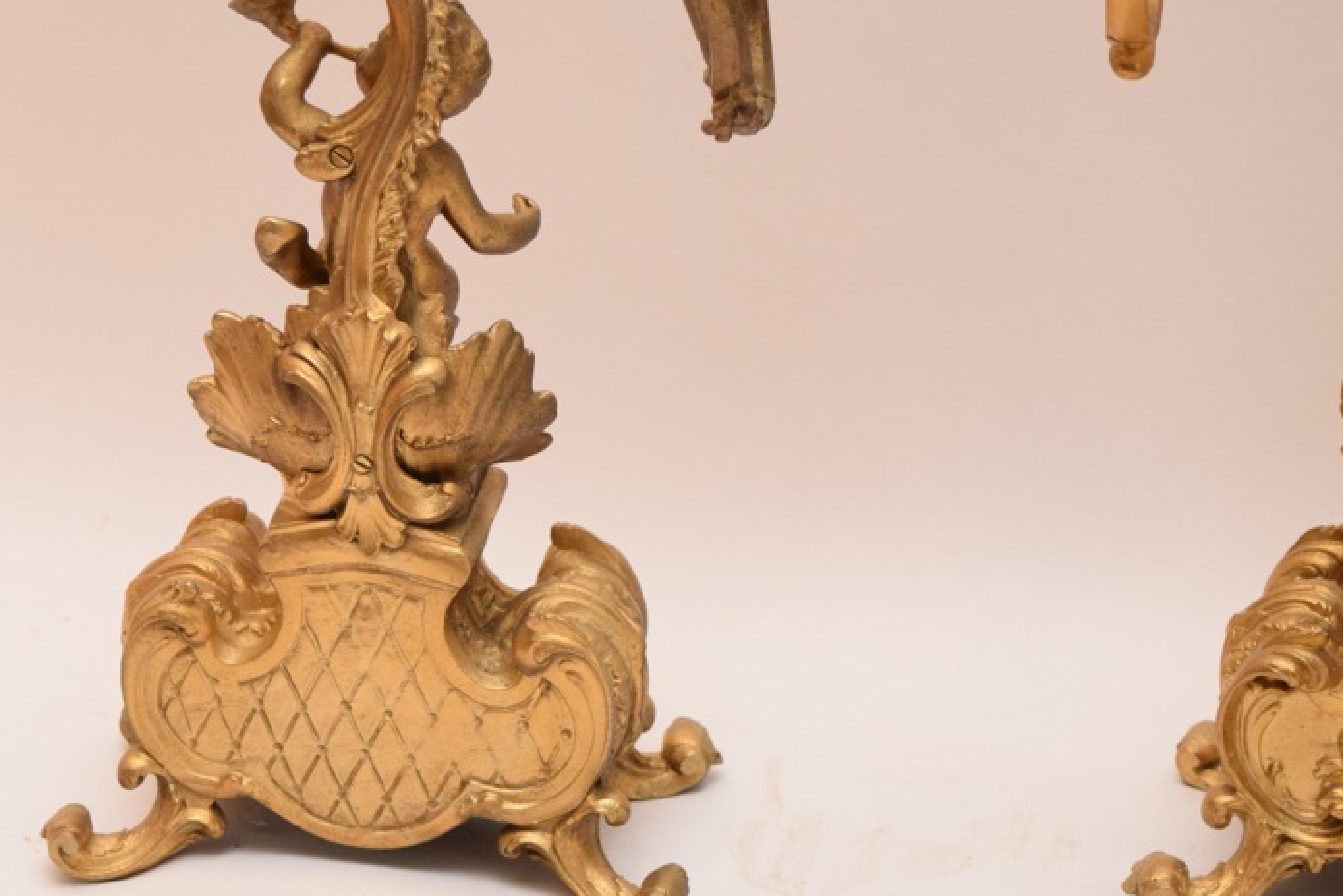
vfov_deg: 11.6
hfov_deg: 17.2
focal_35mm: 119
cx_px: 404
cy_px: 370
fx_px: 4431
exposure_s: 1/60
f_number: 5.6
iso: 1800
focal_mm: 55
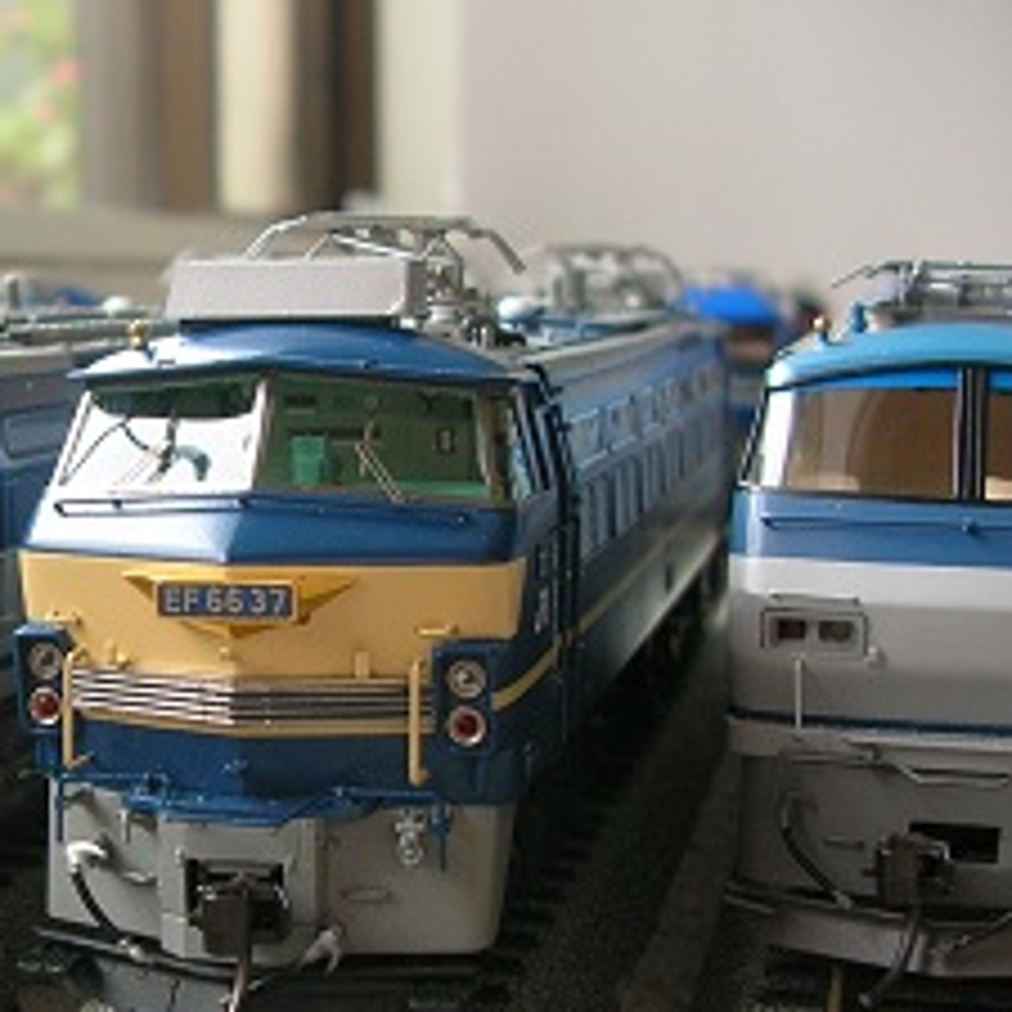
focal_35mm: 68
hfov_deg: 24.8
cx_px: 142
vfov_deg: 25.3
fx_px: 2249
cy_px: 618
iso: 50
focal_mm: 5.8
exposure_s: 1/33.6
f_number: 2.8
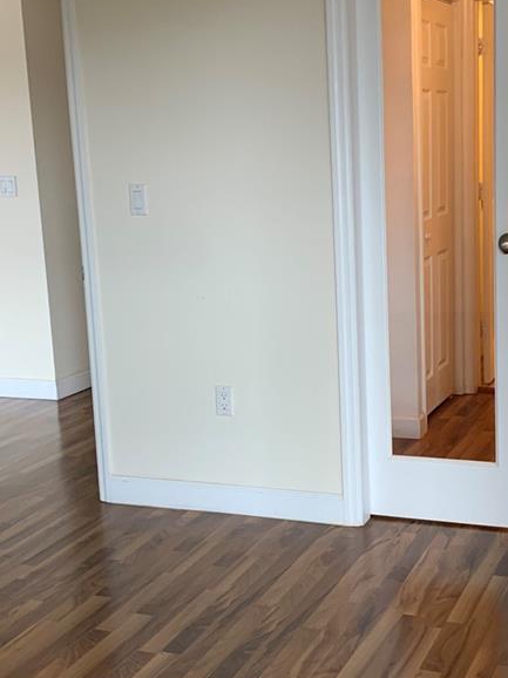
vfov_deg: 35.6
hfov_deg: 27.0
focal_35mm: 54
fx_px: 1057
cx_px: 303
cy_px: 340
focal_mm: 4.25
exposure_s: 1/60
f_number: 1.8
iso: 64
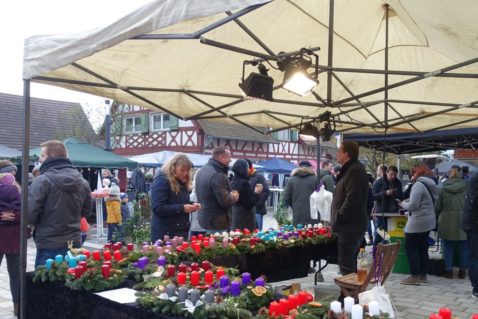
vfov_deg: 39.5
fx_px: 438
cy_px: 214
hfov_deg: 57.2
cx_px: 247
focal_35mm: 33
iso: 125
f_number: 2.8
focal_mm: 8.8
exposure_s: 1/80
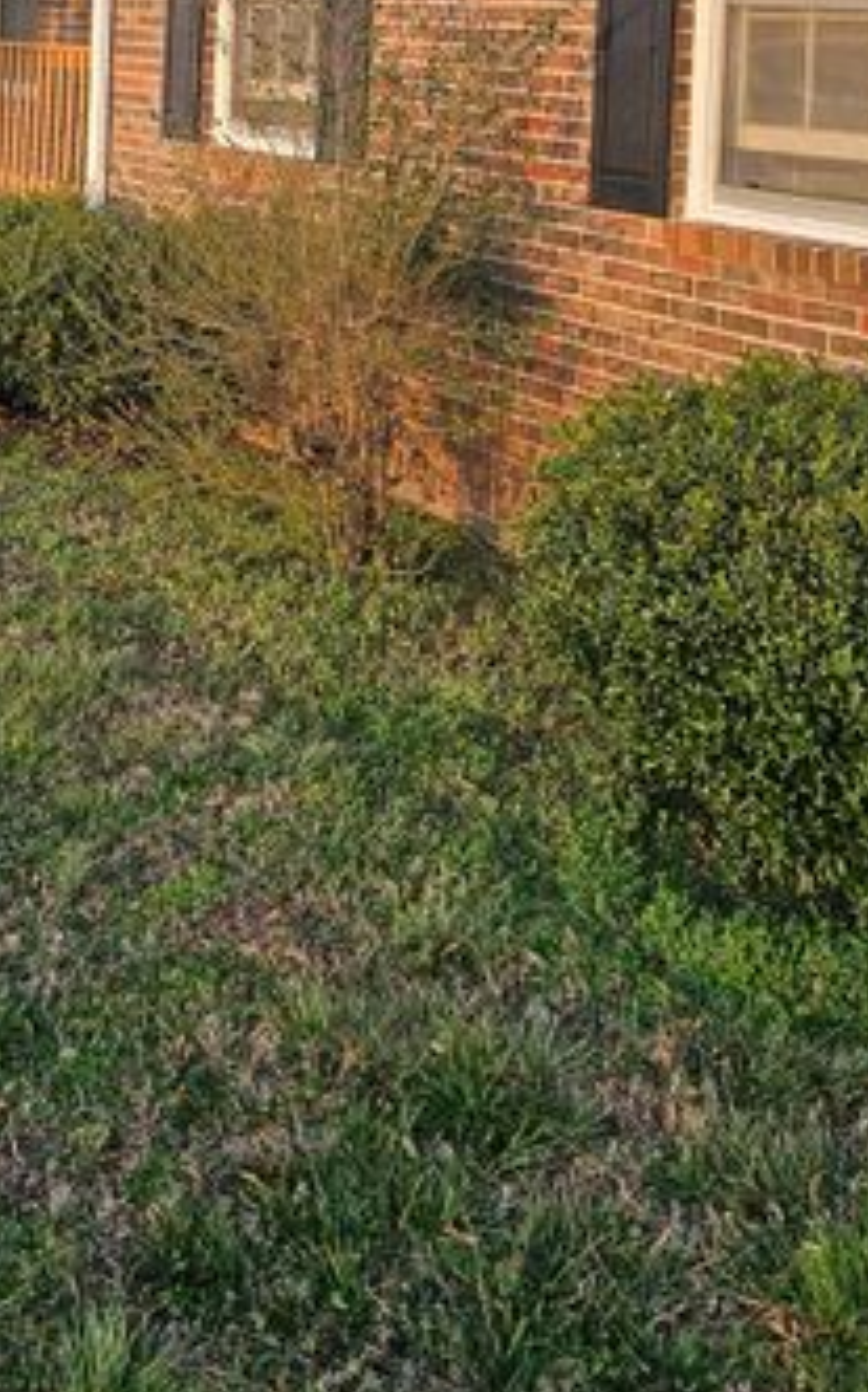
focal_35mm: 49
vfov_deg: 37.6
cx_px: 164
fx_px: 1858
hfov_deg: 25.8
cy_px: 69
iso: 20
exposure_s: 1/180
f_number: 1.7
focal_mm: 6.3
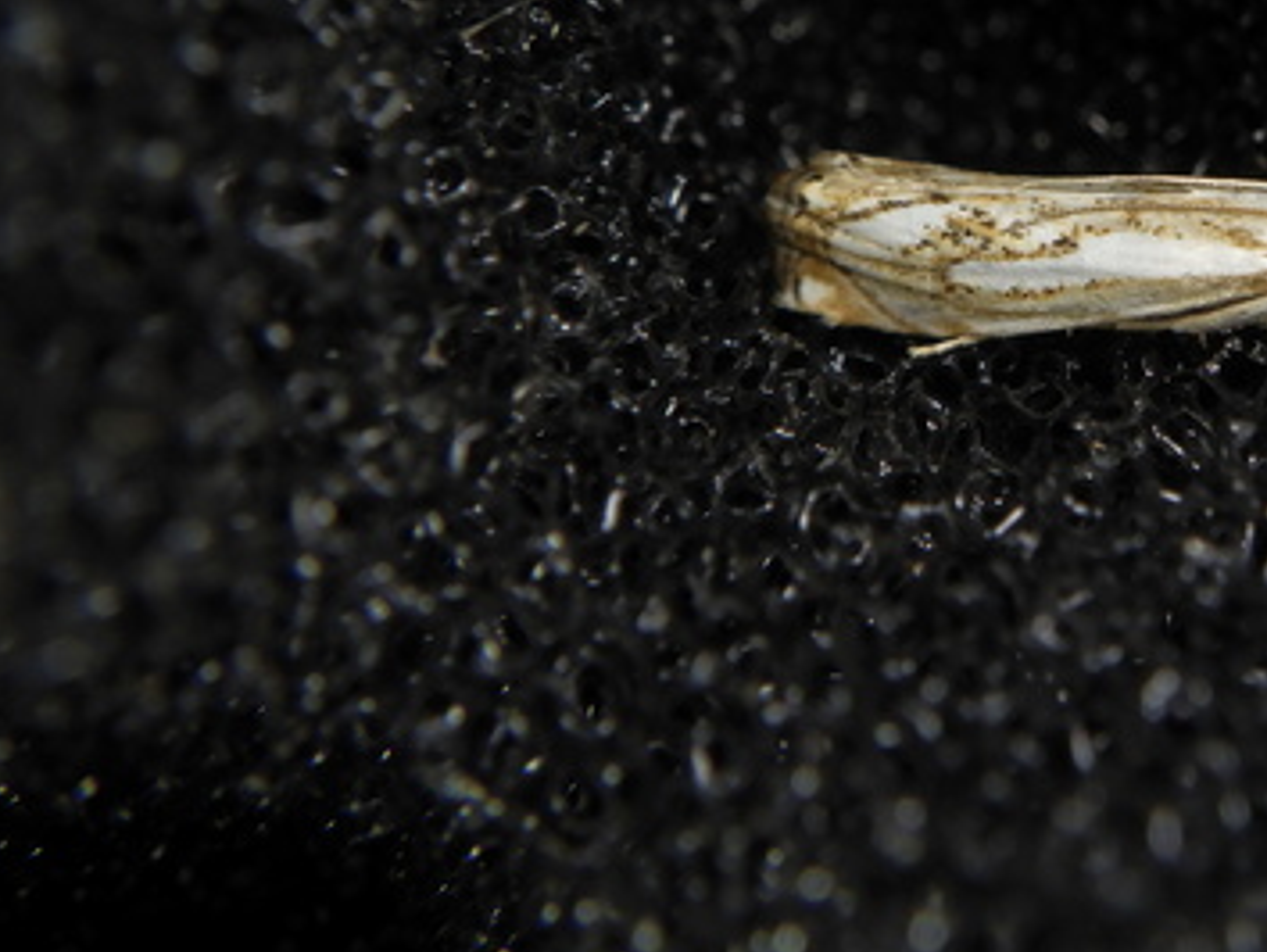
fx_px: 2784
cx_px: 1088
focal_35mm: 76
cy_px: 218
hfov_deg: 25.0
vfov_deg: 19.3
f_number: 4.6
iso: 125
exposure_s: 1/320
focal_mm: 6.1
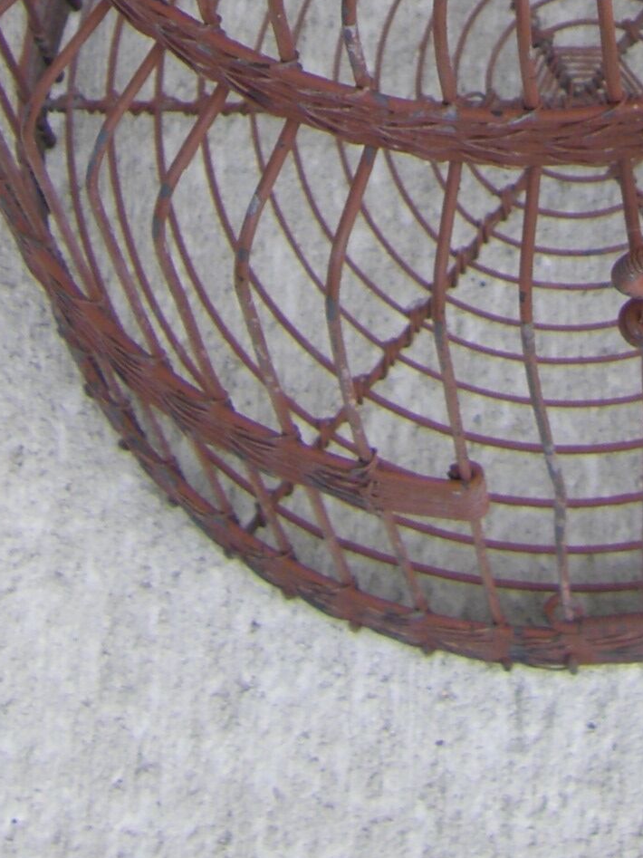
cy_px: -299
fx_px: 3245
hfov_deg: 11.3
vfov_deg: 14.4
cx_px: 522
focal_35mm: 131
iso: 64
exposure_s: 1/125
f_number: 3.5
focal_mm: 6.3
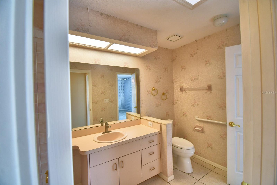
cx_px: 138
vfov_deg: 77.3
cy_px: 92
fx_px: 115
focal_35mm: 15
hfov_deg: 100.4
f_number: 4.5
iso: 400
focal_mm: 10
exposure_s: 1/50
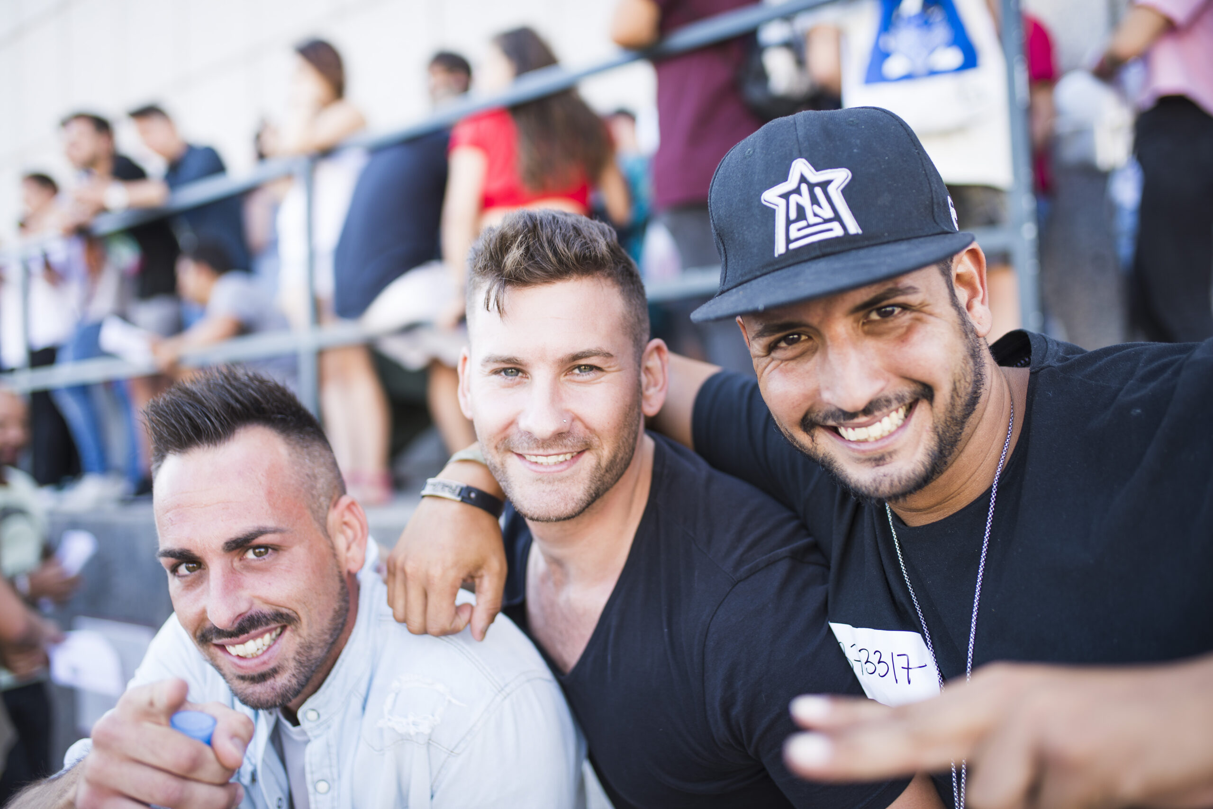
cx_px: 606
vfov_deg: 37.9
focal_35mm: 35
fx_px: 1180
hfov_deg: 54.4
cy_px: 404
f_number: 2
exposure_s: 1/250
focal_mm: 35
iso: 100
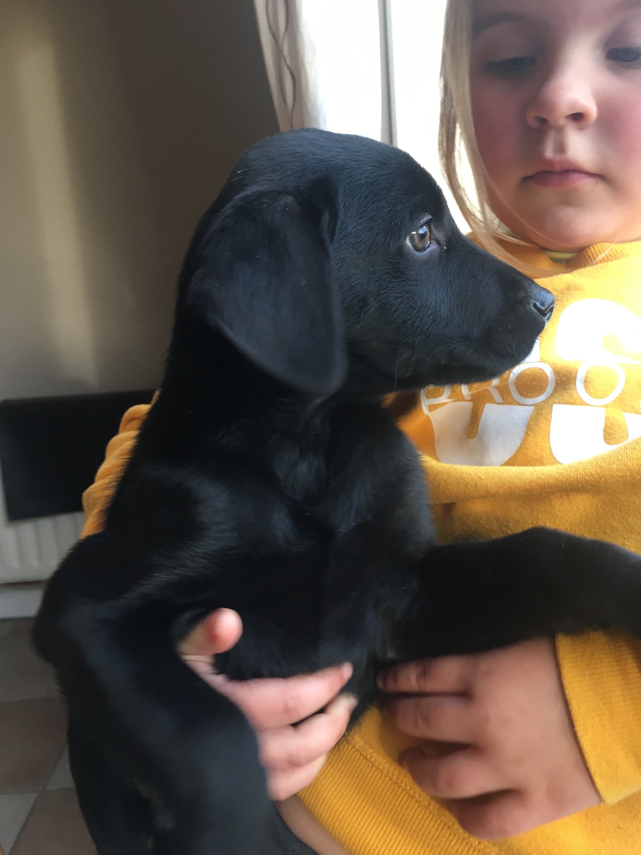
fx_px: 716
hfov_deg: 48.2
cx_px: 320
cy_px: 428
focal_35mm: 29
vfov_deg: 61.7
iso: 80
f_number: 2.2
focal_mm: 4.15
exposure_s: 1/33
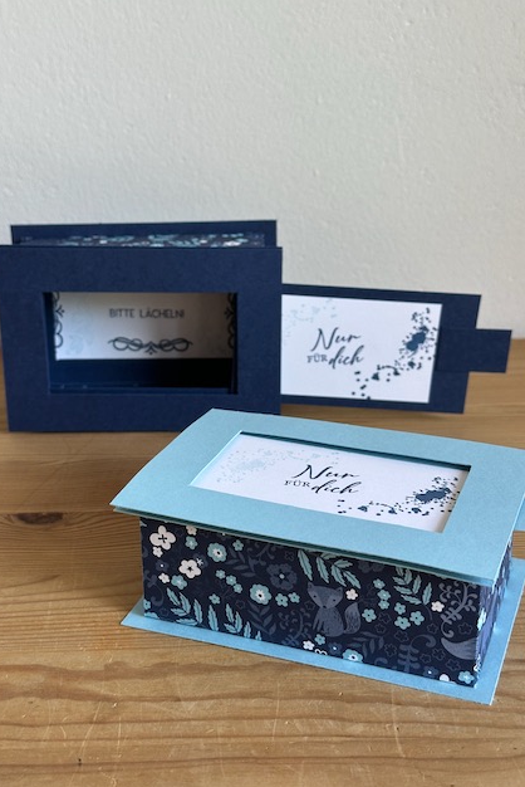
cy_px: 400
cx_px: 244
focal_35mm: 51
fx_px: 1114
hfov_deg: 26.5
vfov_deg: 38.9
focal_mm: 6.86
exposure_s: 1/60
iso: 125
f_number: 1.78
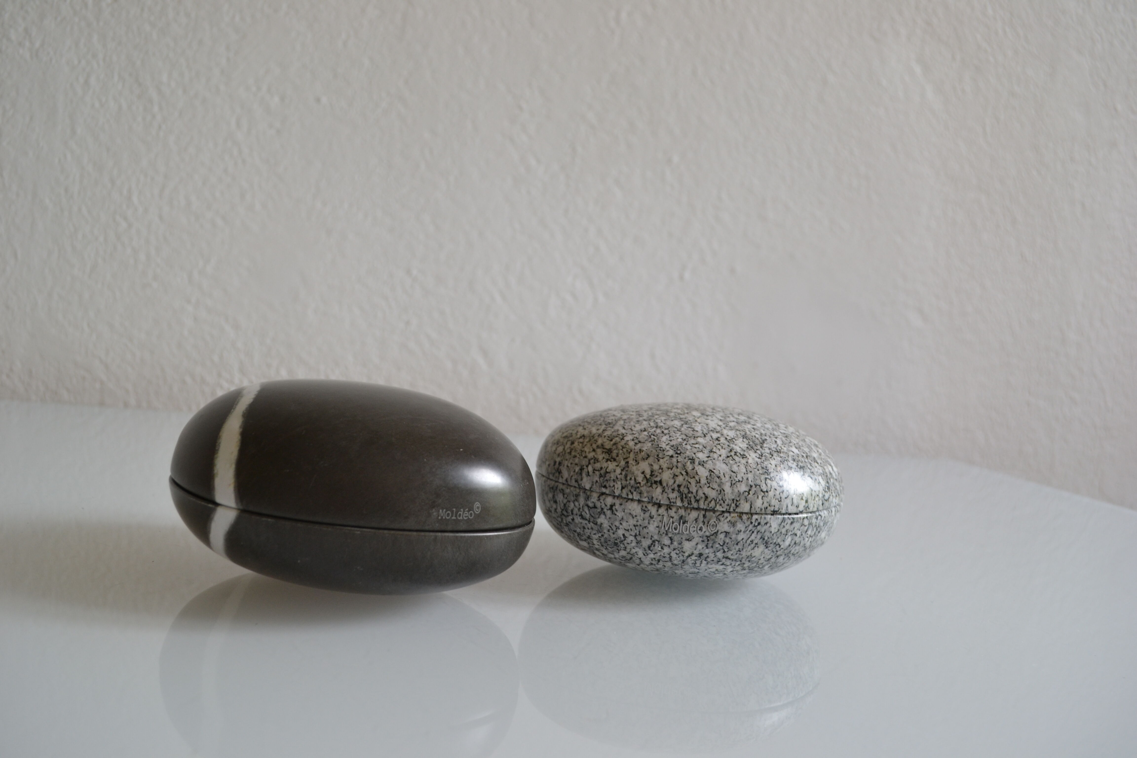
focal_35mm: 30
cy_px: 379
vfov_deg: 43.6
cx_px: 568
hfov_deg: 61.9
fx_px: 947
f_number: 5
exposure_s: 1/100
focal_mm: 20
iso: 400
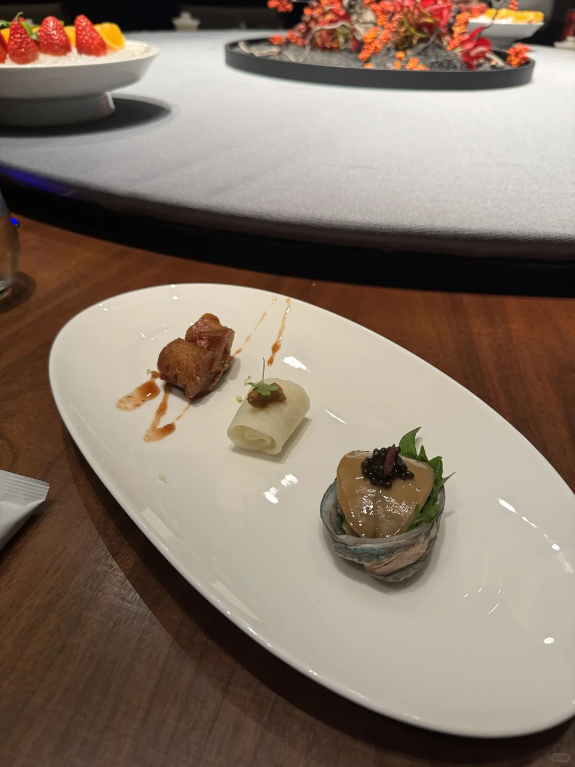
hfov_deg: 56.8
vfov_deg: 71.6
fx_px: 532
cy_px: 384
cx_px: 288
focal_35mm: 24
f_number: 1.78
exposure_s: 1/114
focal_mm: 6.86
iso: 200
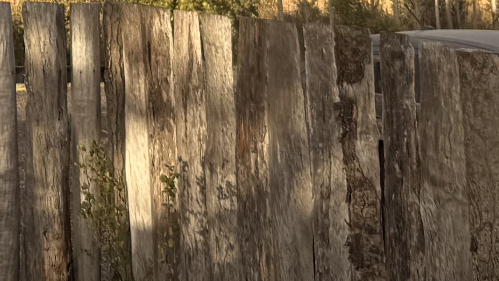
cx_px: -206
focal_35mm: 123
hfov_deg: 16.2
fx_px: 1628
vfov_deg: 9.0
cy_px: -366
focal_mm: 6.76
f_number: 1.78
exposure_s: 1/898
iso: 80
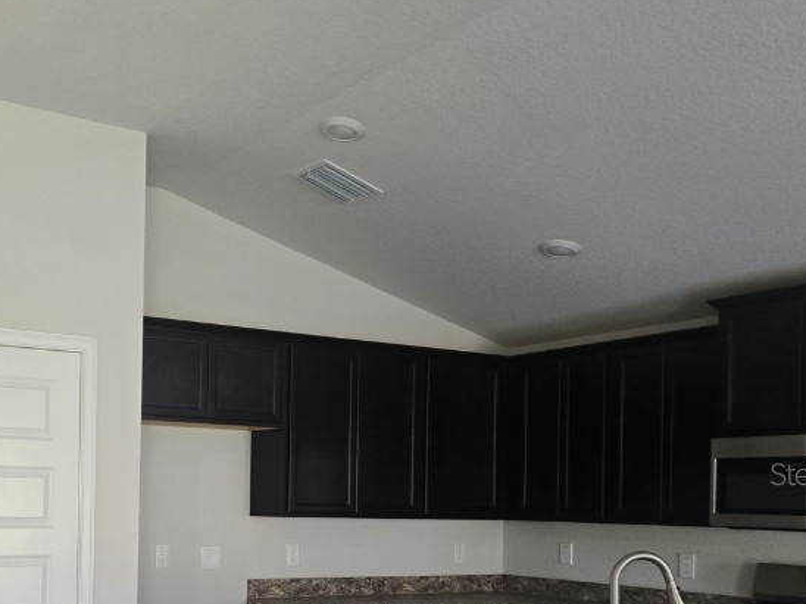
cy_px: 473
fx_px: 1001
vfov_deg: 32.8
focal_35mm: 43
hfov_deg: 41.8
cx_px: 156
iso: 250
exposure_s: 1/120
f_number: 1.8
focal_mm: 5.4
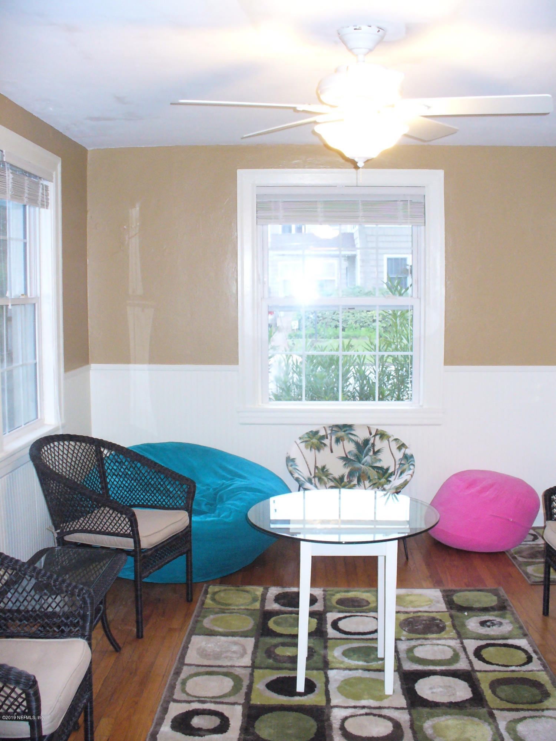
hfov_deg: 38.7
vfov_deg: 50.1
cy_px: 370
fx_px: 792
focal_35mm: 37
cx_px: 278
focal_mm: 6.1
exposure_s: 1/30
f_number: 2.8
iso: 320
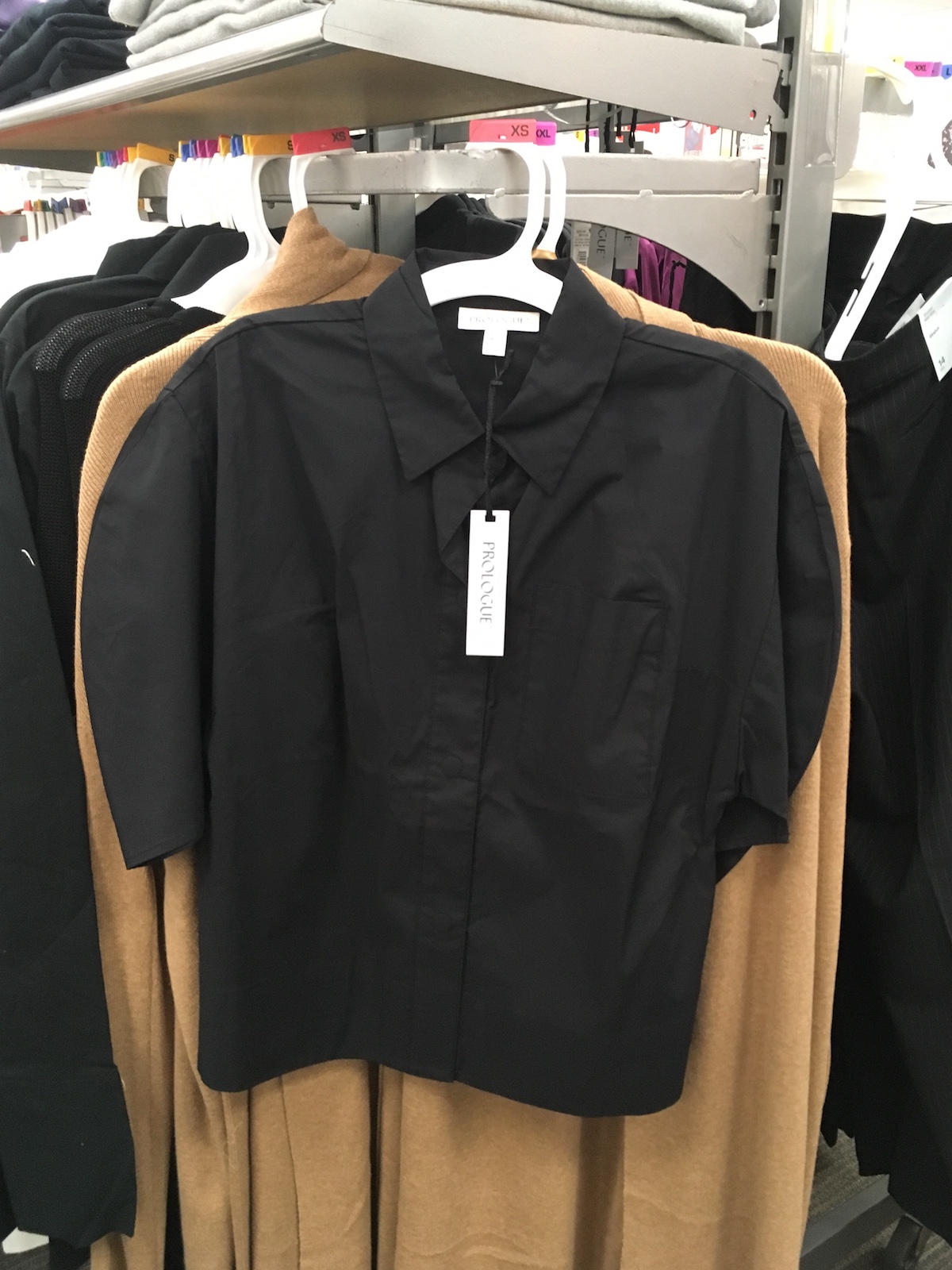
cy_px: 635
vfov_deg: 61.7
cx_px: 476
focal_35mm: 29
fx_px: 1063
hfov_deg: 48.2
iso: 200
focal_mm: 4.15
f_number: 2.2
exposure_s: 1/20
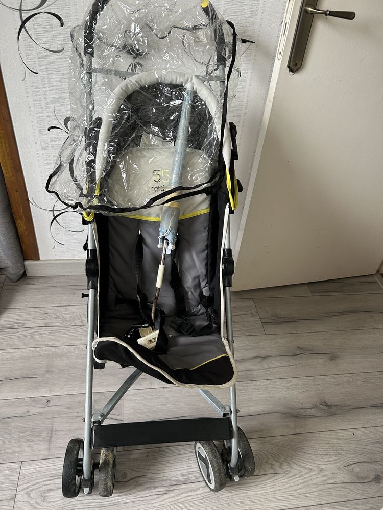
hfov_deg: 53.1
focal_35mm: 26
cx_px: 192
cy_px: 255
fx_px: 384
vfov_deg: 67.3
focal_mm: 5.7
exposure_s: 1/115
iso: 125
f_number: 1.5
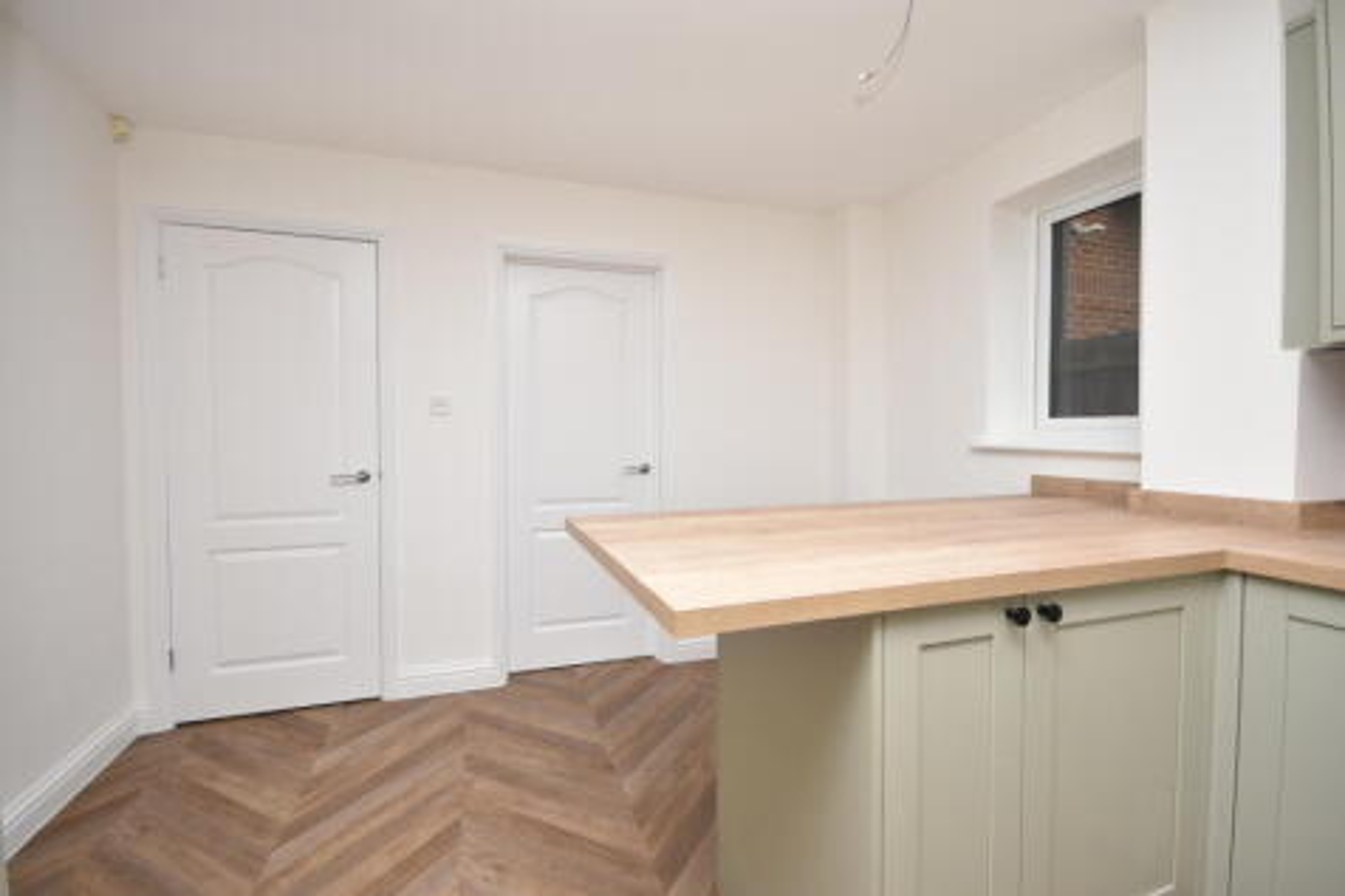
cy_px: 448
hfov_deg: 100.4
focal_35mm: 15
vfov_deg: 77.3
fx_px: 560
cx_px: 672
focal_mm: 10
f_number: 5
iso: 200
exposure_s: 1/60
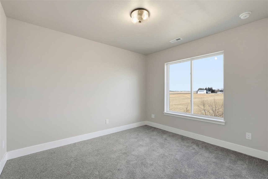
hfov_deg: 96.7
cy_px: 90
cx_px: 134
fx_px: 119
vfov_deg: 73.7
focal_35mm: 16
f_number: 9
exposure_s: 1/640
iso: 250
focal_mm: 16
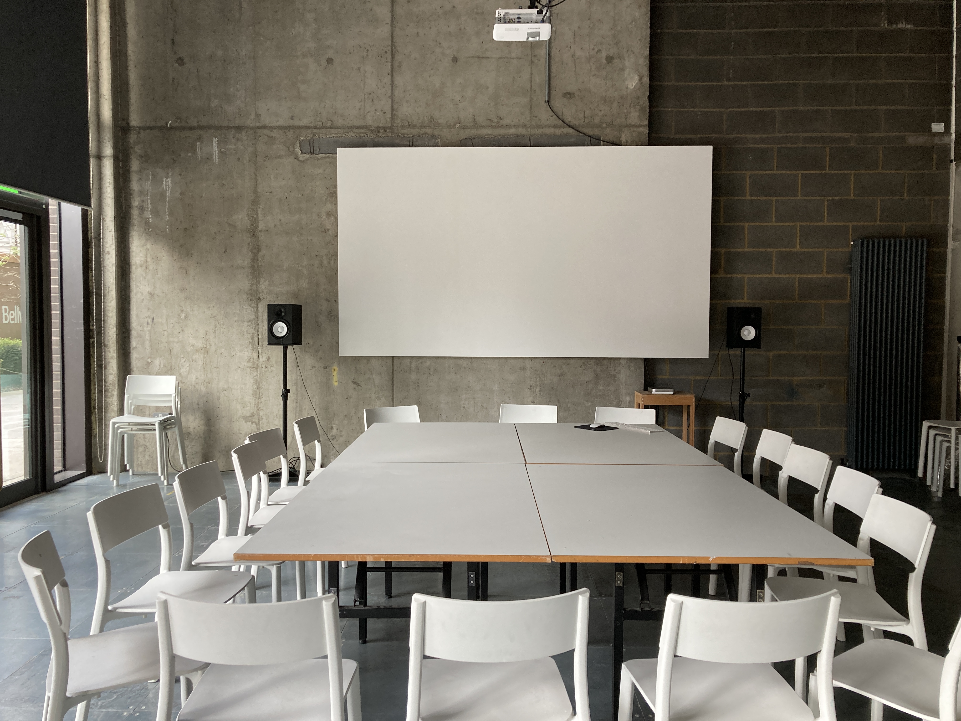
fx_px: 777
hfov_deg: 63.4
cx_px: 480
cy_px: 360
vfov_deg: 49.7
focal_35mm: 28
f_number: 1.8
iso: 80
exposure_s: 1/121
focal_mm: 3.99
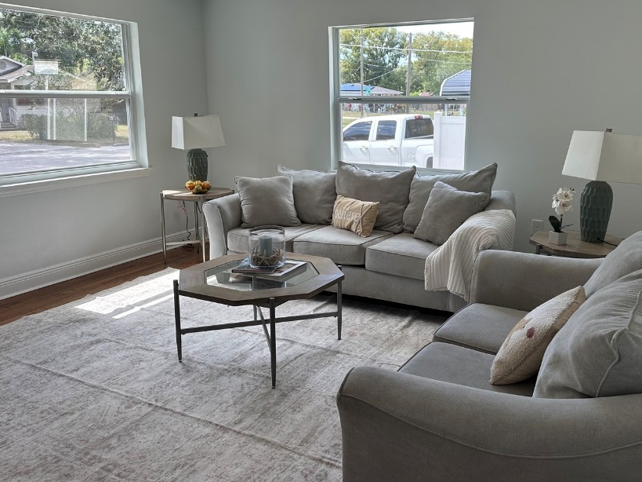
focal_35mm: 30
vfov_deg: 46.7
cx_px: 380
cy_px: 219
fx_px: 556
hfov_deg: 59.6
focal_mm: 6.86
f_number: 1.78
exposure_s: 1/351
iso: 80
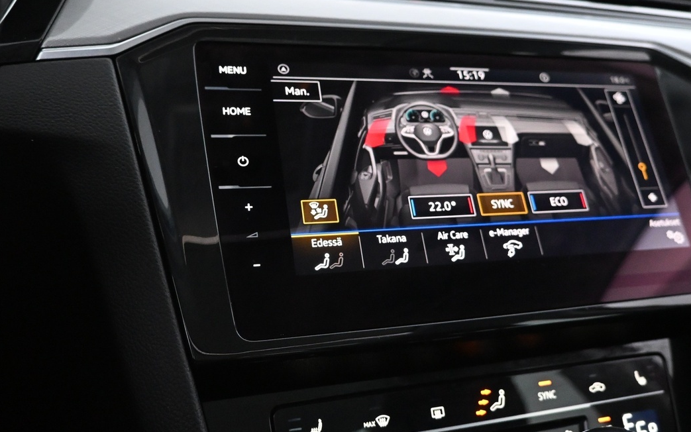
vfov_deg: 33.4
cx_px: 417
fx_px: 716
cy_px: 154
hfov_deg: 51.2
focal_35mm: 38
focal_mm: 16
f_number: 3.5
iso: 4000
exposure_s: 1/50
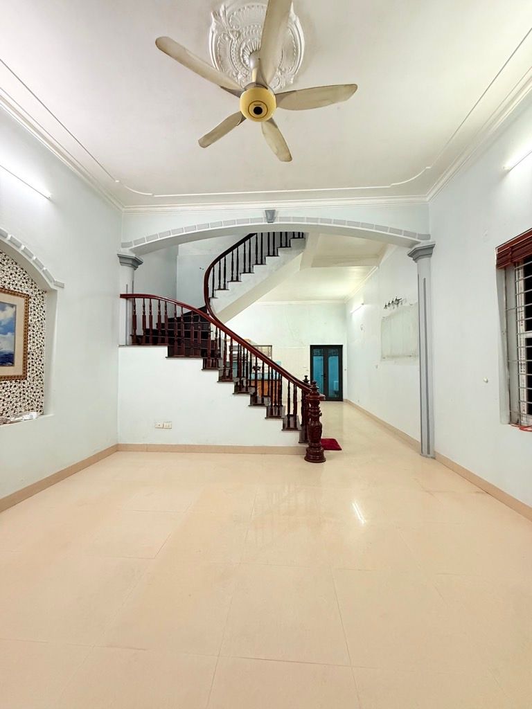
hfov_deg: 85.7
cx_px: 266
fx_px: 287
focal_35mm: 14
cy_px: 354
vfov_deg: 102.1
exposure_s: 1/50
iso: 500
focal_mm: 2.22
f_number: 2.2
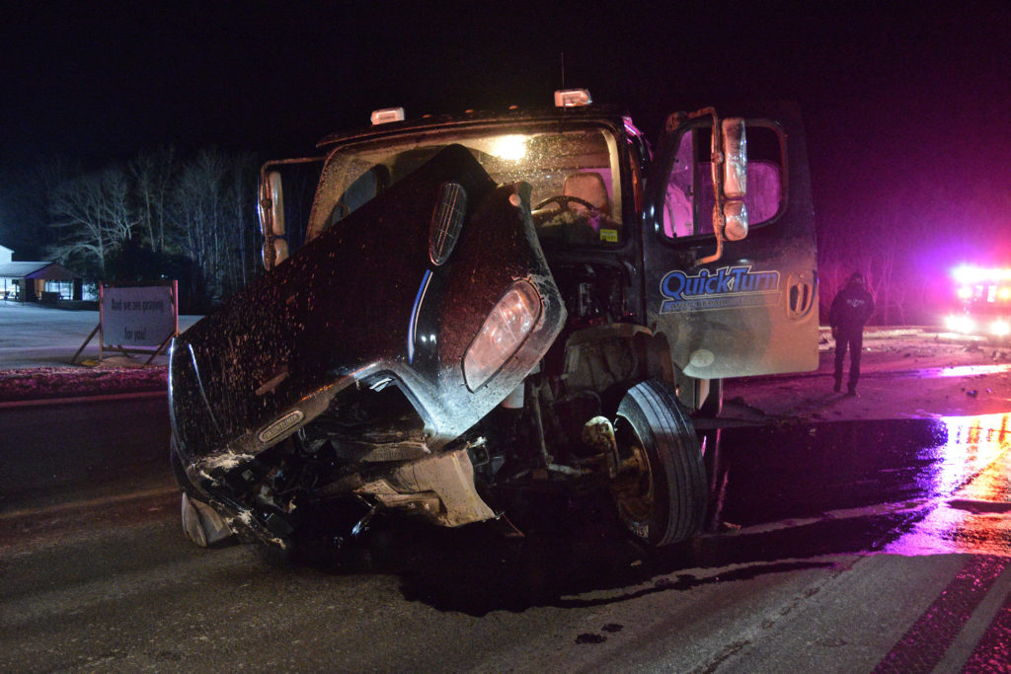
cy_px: 337
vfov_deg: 40.0
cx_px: 506
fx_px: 927
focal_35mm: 33
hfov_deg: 57.2
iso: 6400
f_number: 3.8
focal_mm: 22
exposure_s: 1/25
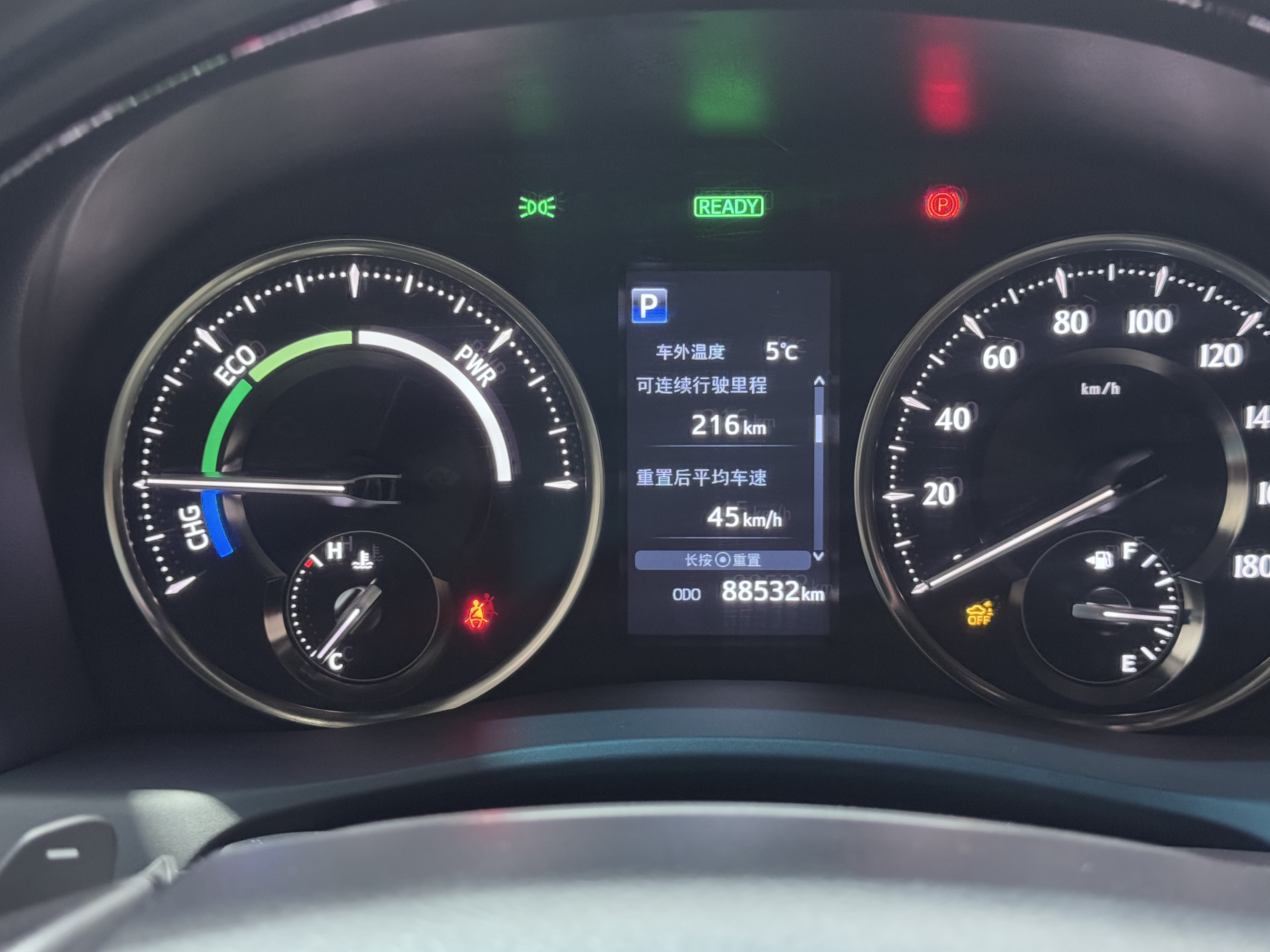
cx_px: 638
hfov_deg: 38.9
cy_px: 482
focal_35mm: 49
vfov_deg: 29.7
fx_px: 1798
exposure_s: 1/25
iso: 500
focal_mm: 6.76
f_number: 1.78
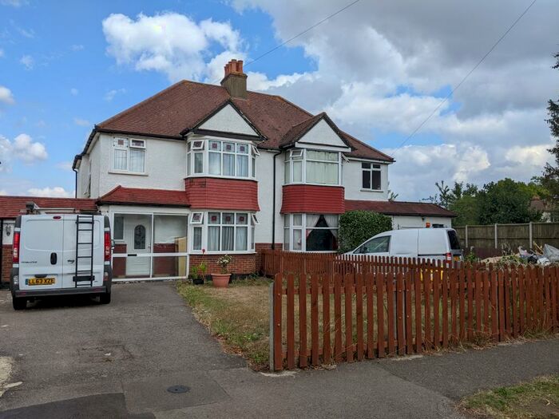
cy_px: 210
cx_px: 280
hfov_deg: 65.3
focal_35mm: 27
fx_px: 436
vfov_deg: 51.4
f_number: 1.8
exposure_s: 1/3356
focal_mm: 4.44
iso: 67
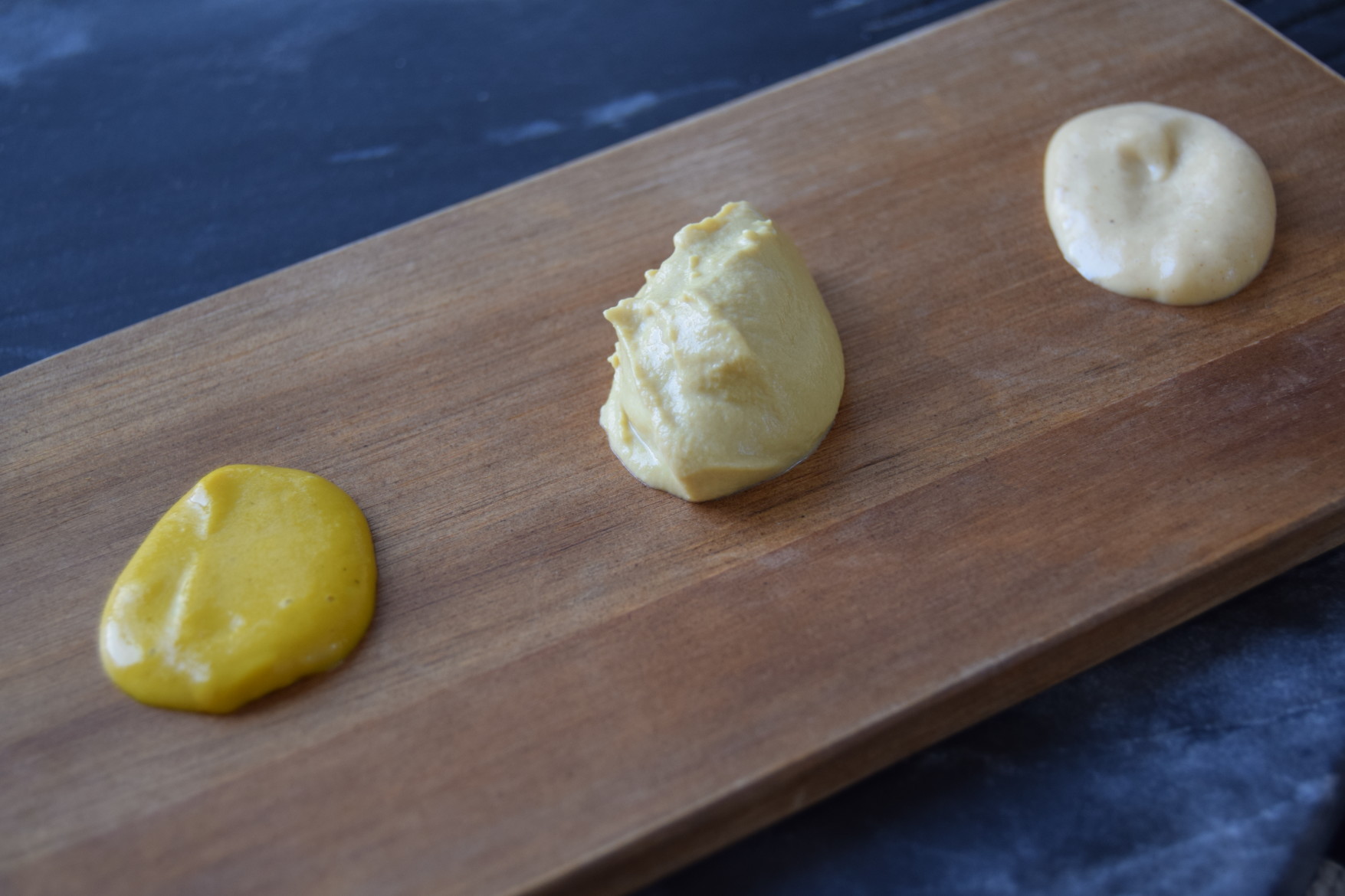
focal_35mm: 60
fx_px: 2241
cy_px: 448
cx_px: 672
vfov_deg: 22.6
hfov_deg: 33.4
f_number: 5
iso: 450
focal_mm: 40
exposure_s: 1/60
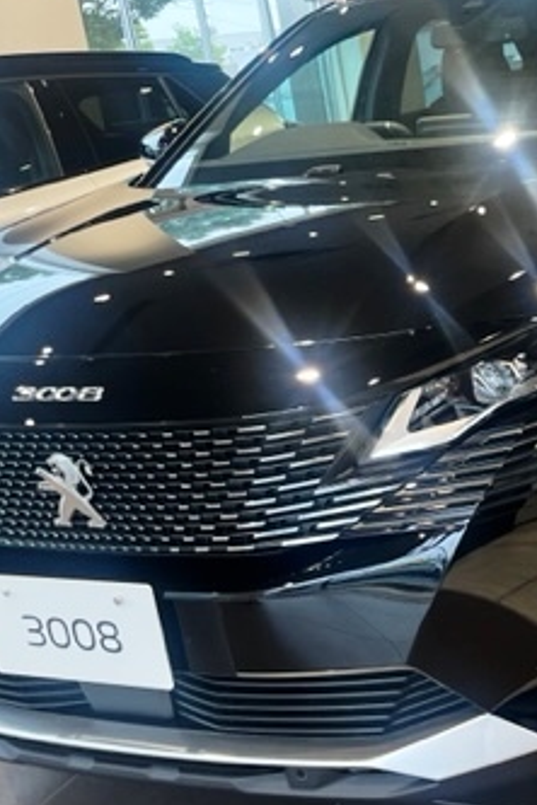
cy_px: 389
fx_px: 1163
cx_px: 539
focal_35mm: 52
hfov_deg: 24.8
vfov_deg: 38.2
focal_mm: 5.1
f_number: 1.6
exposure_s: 1/100
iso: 125
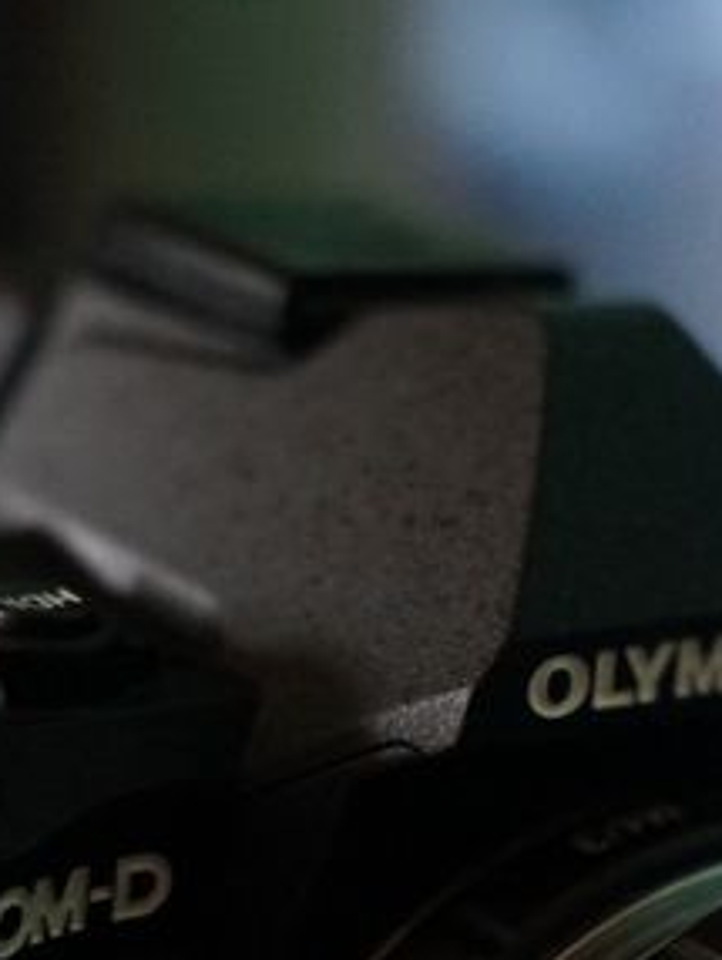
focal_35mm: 121
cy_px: 868
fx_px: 3360
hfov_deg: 12.1
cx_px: 735
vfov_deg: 16.1
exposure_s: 1/60
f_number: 4
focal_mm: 45
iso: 5000
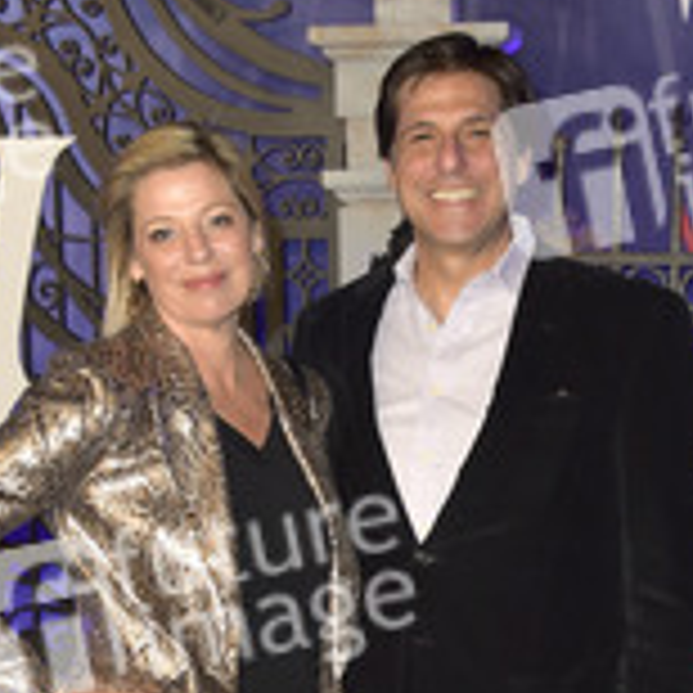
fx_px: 2401
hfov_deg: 16.4
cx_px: 317
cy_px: 828
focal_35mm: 106
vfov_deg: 15.8
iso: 800
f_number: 6.3
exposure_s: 1/250
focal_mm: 48
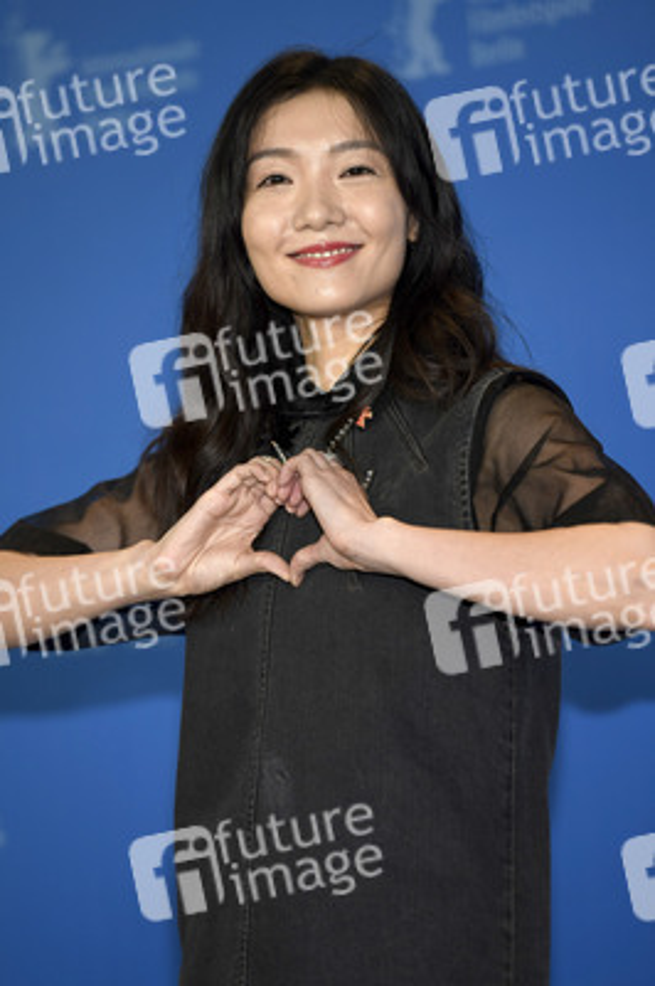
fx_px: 5057
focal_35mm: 185
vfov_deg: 11.1
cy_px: 493
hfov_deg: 7.4
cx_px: 328
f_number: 3.5
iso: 800
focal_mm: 185
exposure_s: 1/400
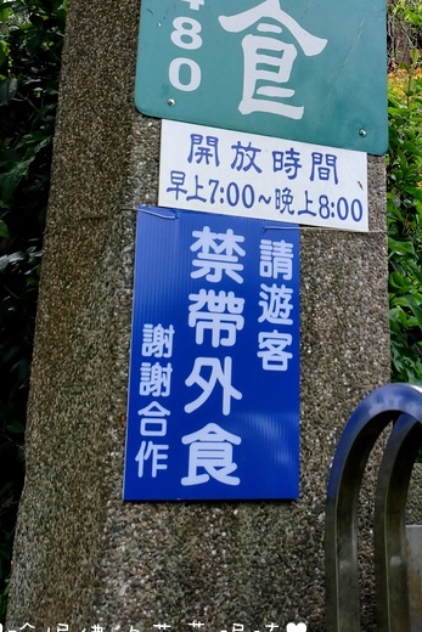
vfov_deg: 30.6
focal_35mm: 63
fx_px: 1107
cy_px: 70
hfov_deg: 21.1
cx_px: 379
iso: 800
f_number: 8
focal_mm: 21.1
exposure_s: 1/640
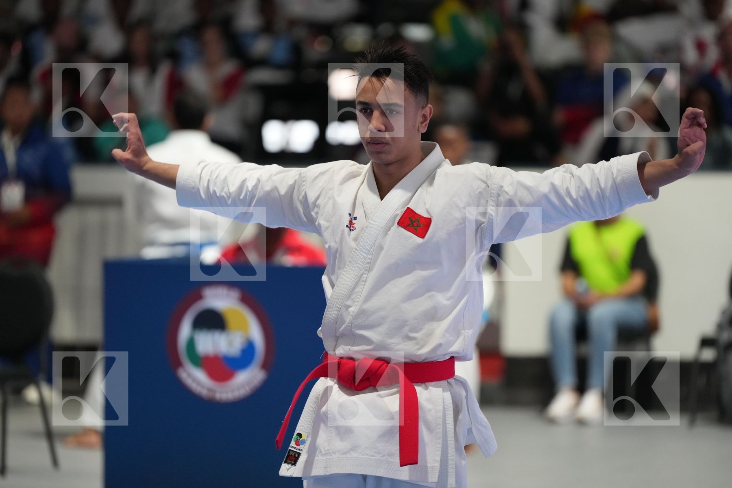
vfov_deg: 6.9
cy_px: 244
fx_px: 4066
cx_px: 366
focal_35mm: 200
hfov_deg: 10.3
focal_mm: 200
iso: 4000
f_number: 2.8
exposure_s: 1/250
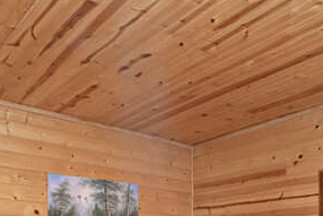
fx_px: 386
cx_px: 168
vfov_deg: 26.8
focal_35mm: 43
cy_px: 275
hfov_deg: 45.4
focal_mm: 16
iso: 2000
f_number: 7.1
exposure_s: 1/125
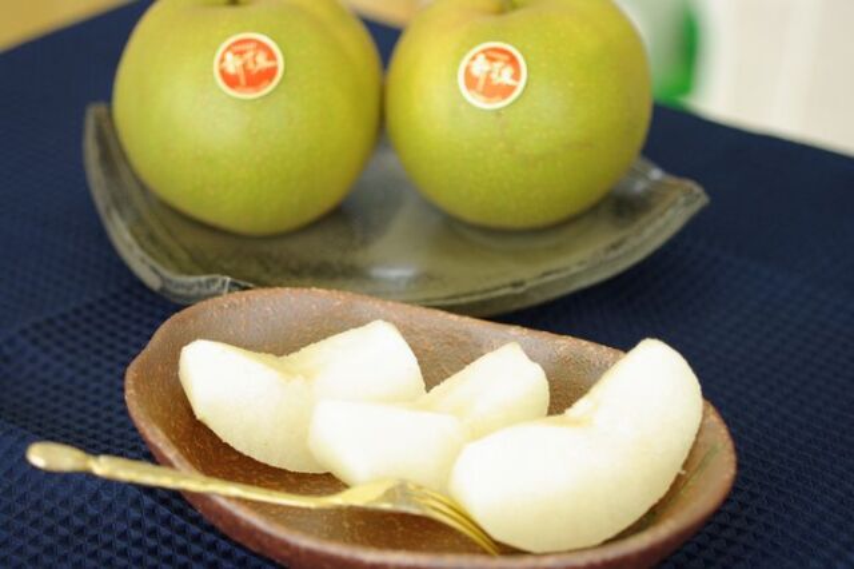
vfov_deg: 18.2
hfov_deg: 27.0
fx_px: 1778
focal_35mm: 75
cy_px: 284
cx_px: 427
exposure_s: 1/60
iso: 100
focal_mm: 50
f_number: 2.8
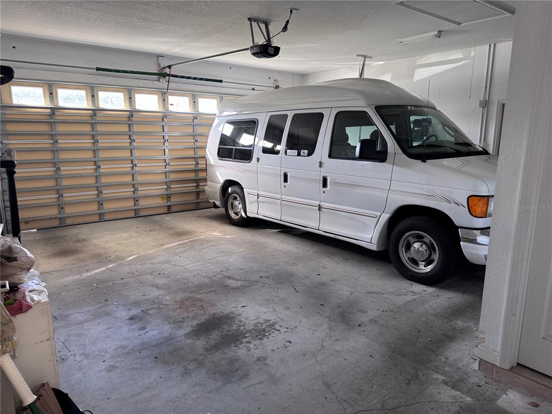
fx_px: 383
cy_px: 207
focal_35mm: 24
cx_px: 276
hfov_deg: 71.6
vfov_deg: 56.8
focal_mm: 6.76
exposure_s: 1/60
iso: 160
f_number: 1.78
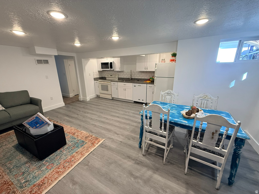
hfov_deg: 102.1
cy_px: 97
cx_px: 130
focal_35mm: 14
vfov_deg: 85.7
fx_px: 105
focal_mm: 2.22
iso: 200
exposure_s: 1/120
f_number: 2.2
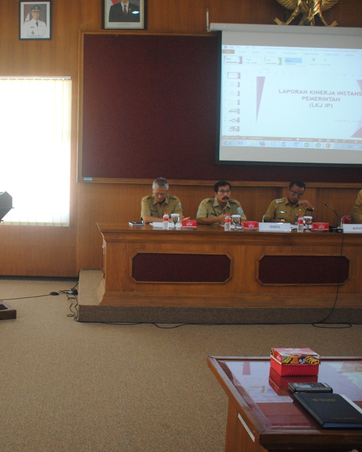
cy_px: 226
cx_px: 57
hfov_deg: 37.3
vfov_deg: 47.9
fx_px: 509
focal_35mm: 38
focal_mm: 18
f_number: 3.5
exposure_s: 1/30
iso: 640
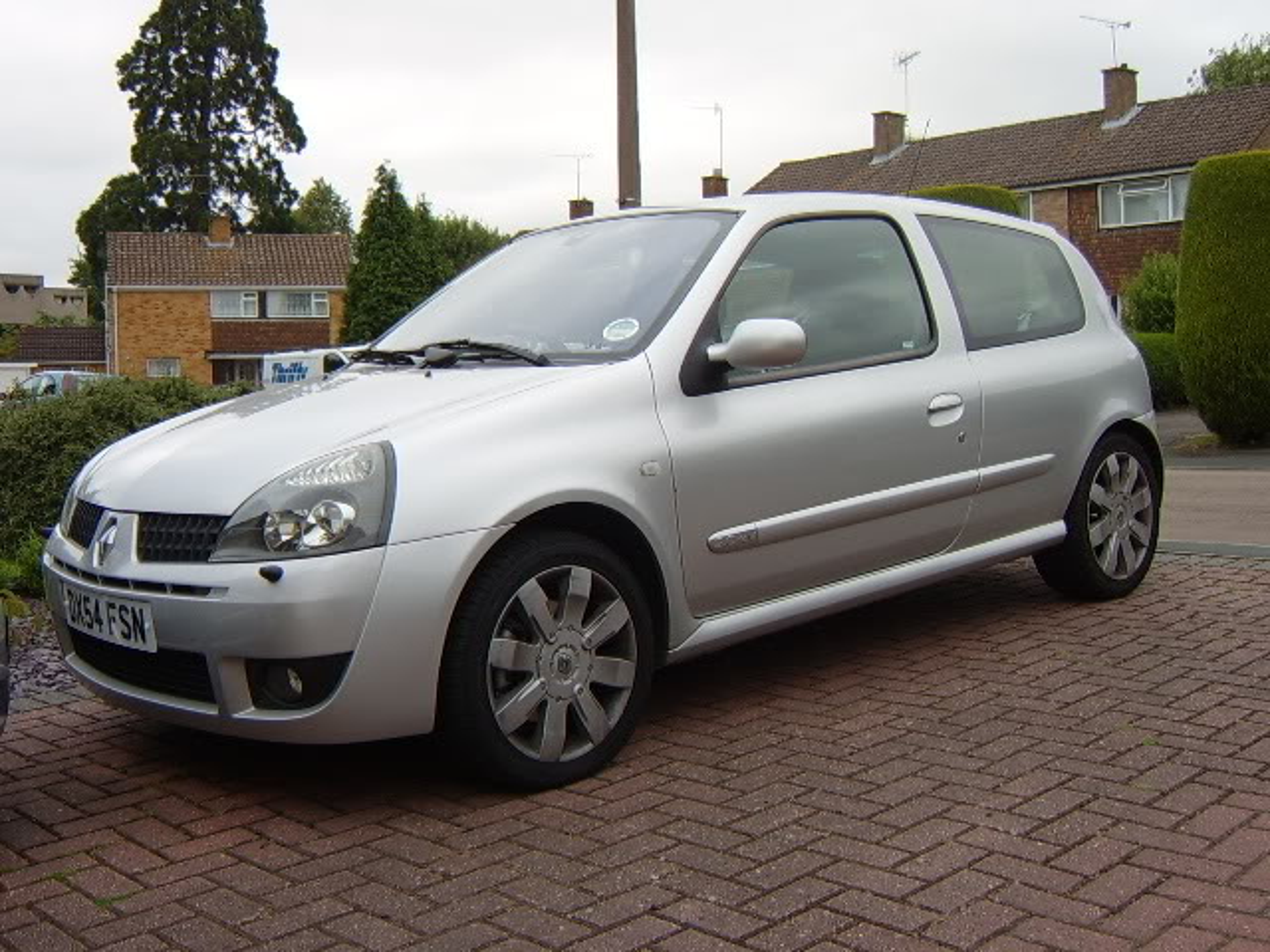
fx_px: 1137
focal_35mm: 31
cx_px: 635
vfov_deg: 45.4
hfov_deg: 58.4
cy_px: 476
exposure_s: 1/114
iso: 50
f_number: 2.7
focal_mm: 8.13
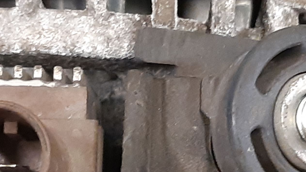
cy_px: 120
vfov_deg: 25.8
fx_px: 373
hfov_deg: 44.5
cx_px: 171
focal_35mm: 46
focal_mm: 3.93
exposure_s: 1/33
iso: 250
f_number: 1.7
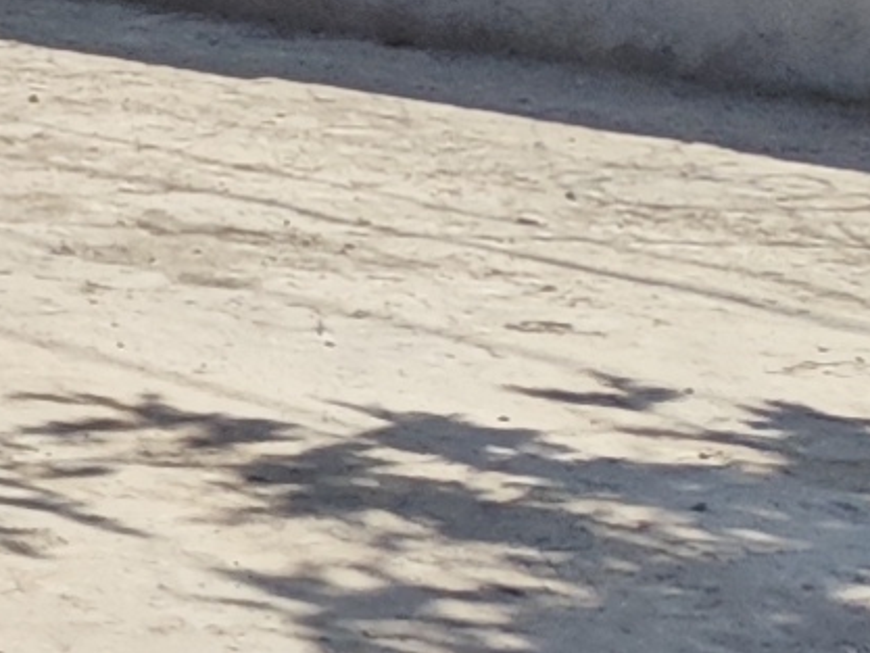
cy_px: -146
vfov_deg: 11.5
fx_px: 3168
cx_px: -1575
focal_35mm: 126
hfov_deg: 11.2
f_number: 2.2
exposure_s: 1/1387
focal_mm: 1.65
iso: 50
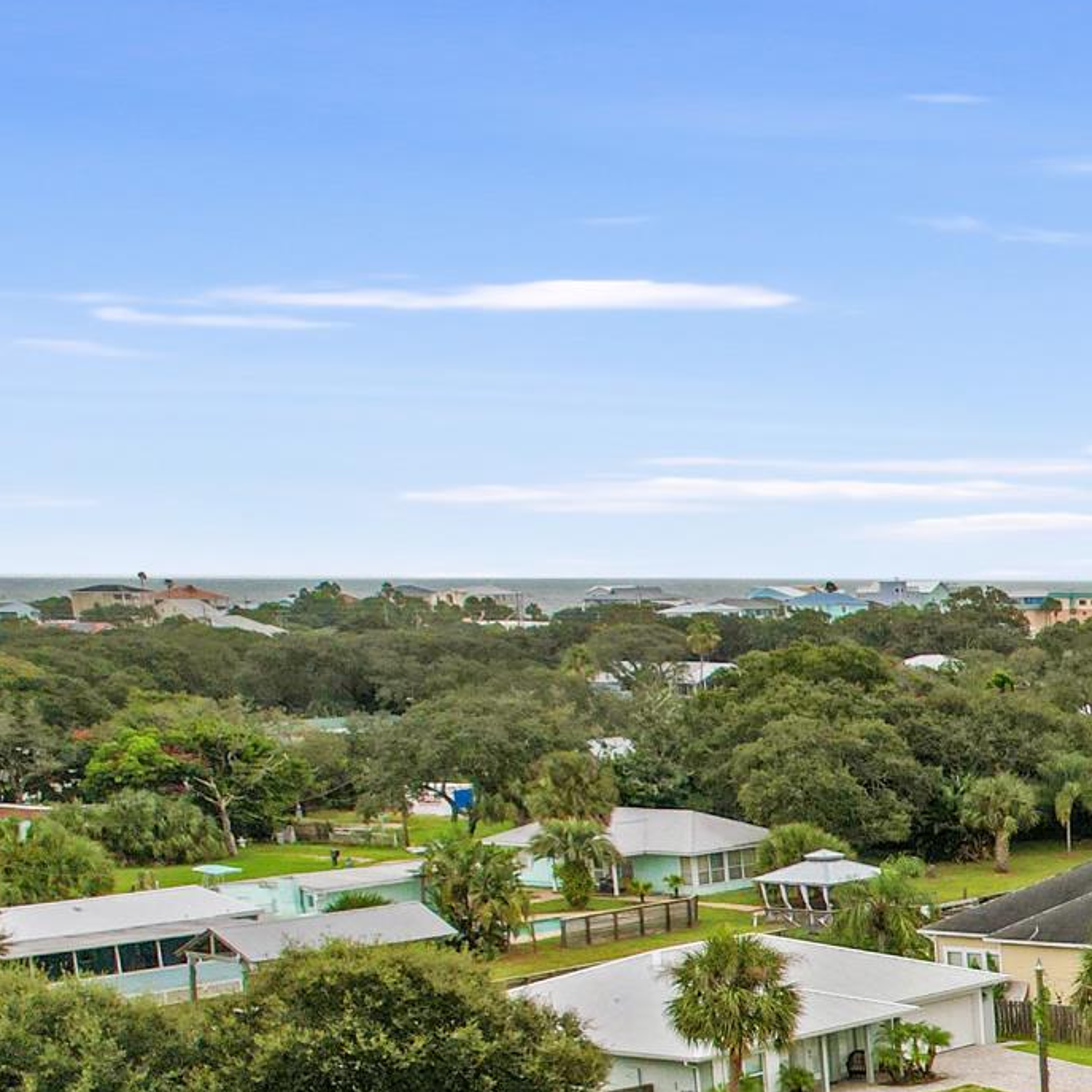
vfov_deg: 23.9
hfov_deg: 20.4
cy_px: 1160
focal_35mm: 68
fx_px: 2427
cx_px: 1783
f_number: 2.8
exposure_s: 1/240
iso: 100
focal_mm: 8.38
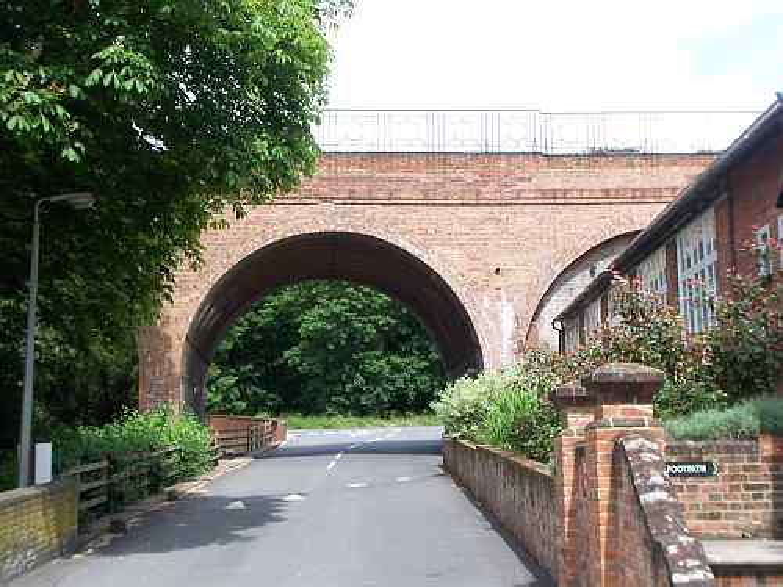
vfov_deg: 29.7
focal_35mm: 49
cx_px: 392
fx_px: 1108
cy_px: 294
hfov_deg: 38.9
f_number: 4
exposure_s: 1/250
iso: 64
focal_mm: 8
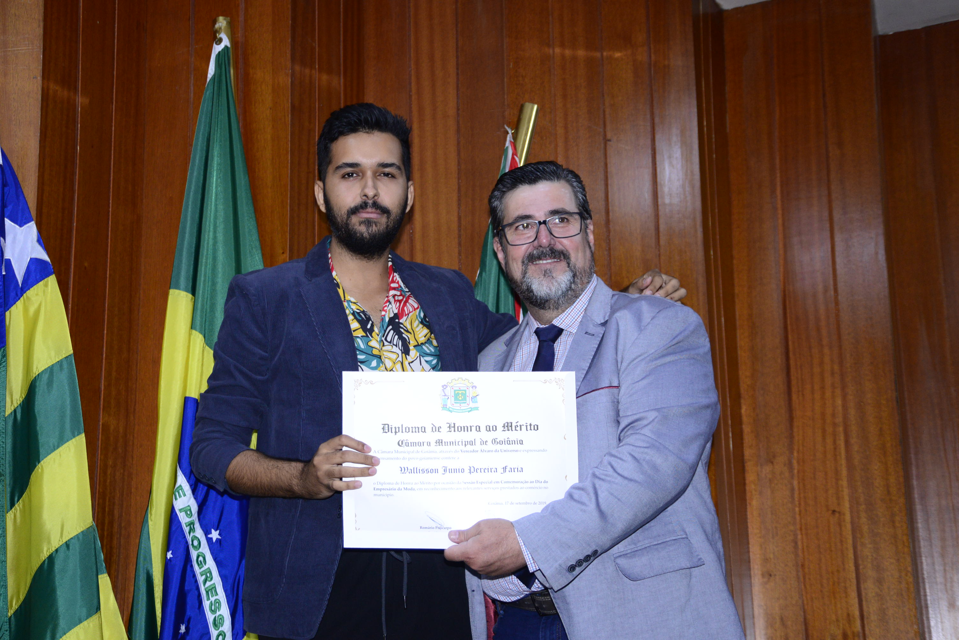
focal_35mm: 58
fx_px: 1546
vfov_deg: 23.4
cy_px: 320
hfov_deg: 34.5
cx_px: 480
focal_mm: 58
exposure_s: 1/125
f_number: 5
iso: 2000
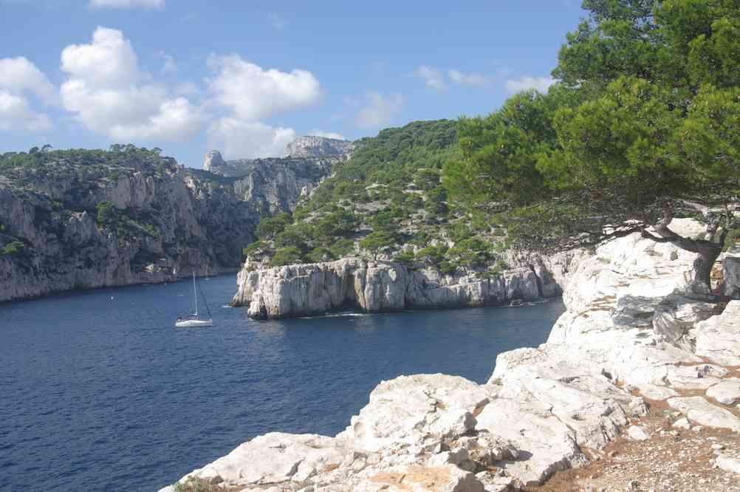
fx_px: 862
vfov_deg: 31.8
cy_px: 246
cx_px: 370
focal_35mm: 42
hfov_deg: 46.4
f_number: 8
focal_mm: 28
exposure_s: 1/250
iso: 100
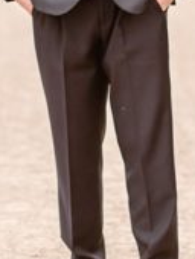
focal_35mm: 492
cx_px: 143
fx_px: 3686
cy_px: -157
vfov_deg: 4.0
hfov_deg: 3.0
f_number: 1.8
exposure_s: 1/4000
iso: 200
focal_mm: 85
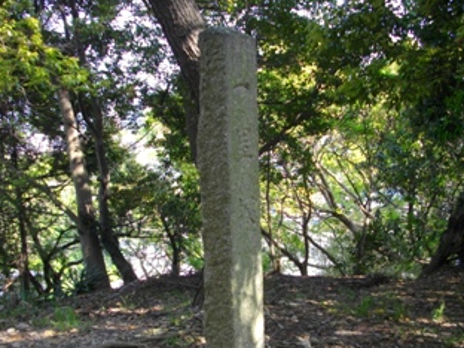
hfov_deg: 41.2
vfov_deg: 31.5
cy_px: 204
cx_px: 248
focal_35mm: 46
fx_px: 617
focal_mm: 5.7
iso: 100
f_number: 2.9
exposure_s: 1/100
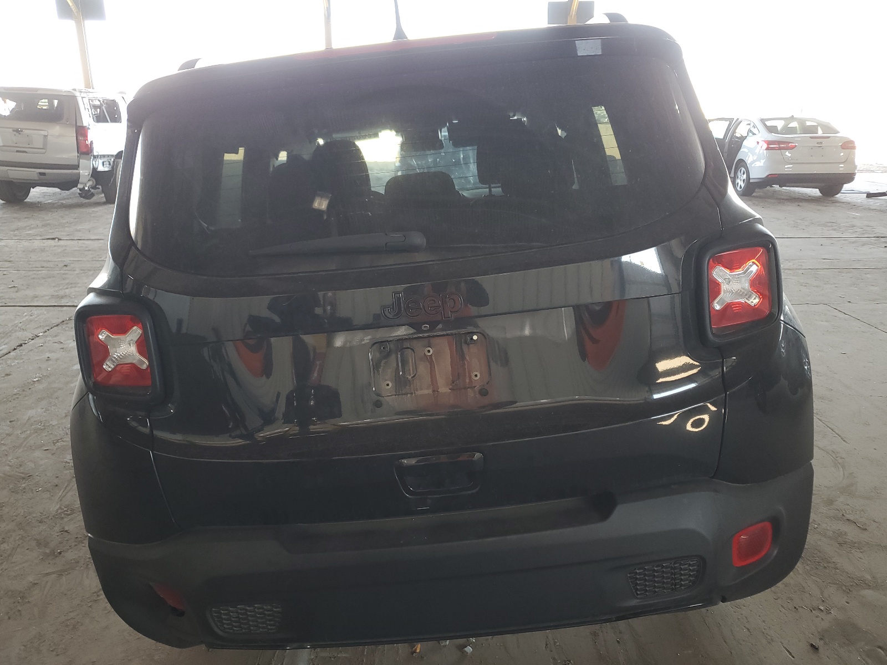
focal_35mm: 26
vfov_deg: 53.1
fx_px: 666
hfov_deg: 67.3
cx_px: 444
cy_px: 332
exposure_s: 1/60.2
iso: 57
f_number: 1.5
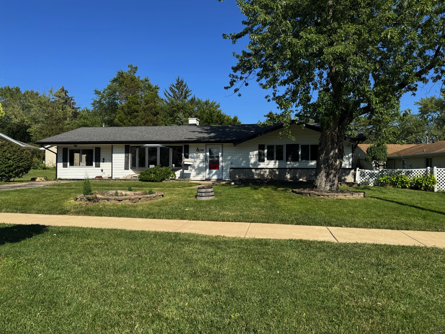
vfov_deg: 56.8
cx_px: 222
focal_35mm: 24
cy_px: 167
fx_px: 309
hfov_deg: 71.6
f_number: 1.78
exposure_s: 1/4049
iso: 80
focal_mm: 6.76
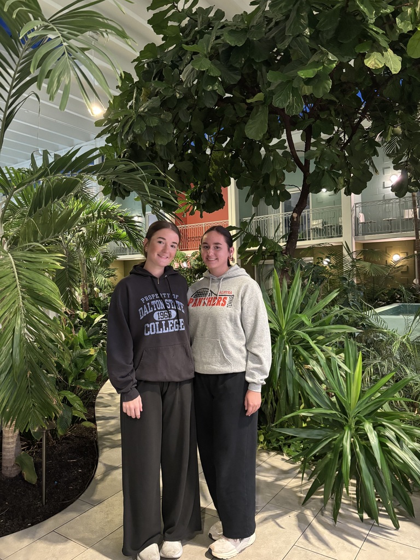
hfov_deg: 53.1
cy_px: 280
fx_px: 421
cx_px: 210
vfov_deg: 67.3
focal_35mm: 26
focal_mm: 5.96
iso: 500
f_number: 1.6
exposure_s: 1/30
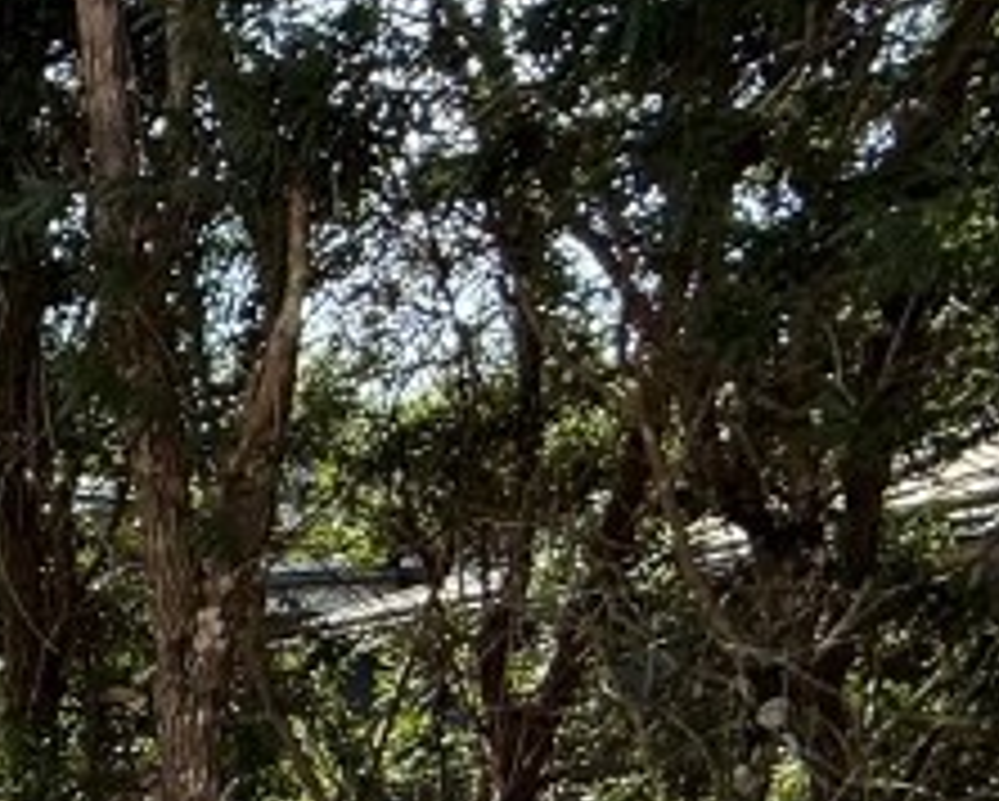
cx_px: -1296
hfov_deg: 16.1
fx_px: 1864
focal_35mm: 63
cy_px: 1084
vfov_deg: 21.5
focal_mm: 2.22
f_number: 2.2
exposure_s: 1/901
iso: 64
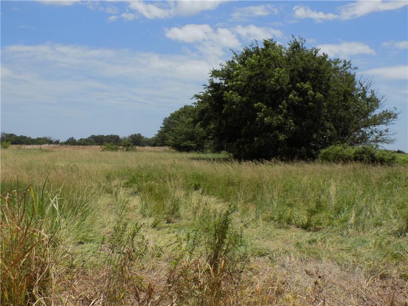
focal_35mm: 41
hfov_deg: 45.8
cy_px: 153
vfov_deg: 35.1
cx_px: 204
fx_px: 483
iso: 80
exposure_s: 1/1250
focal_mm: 7.3
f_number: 3.6
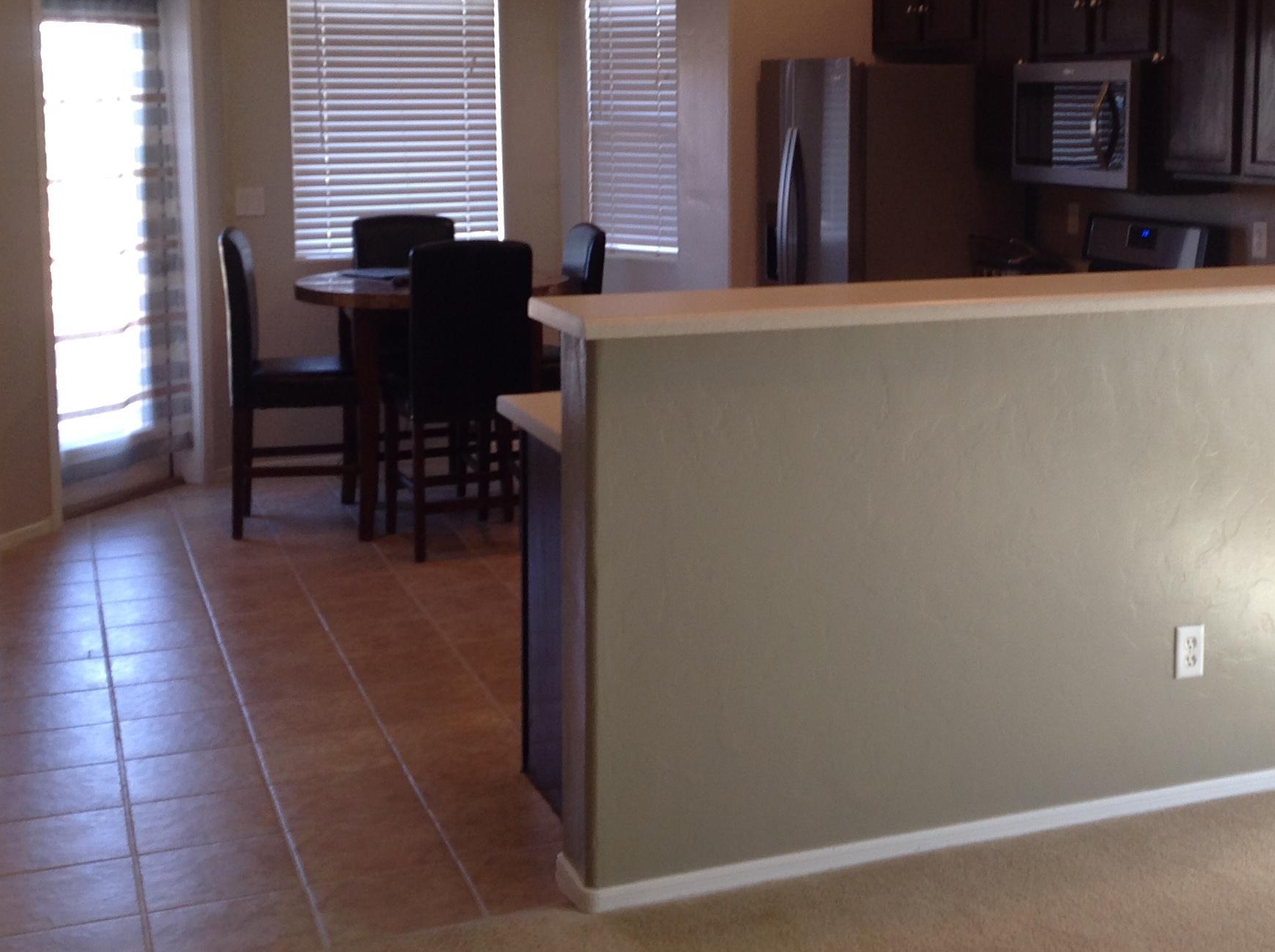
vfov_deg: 27.7
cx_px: 837
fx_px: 1912
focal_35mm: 52
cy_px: 284
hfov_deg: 36.5
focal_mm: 4.28
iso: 50
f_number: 2.4
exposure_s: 1/30
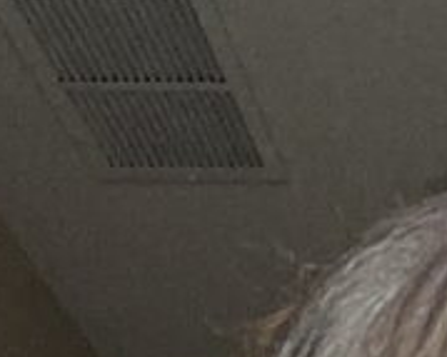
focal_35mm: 131
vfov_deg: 10.8
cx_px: 717
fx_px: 1732
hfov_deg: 13.6
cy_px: 707
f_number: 1.9
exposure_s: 1/60
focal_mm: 2.69
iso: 160
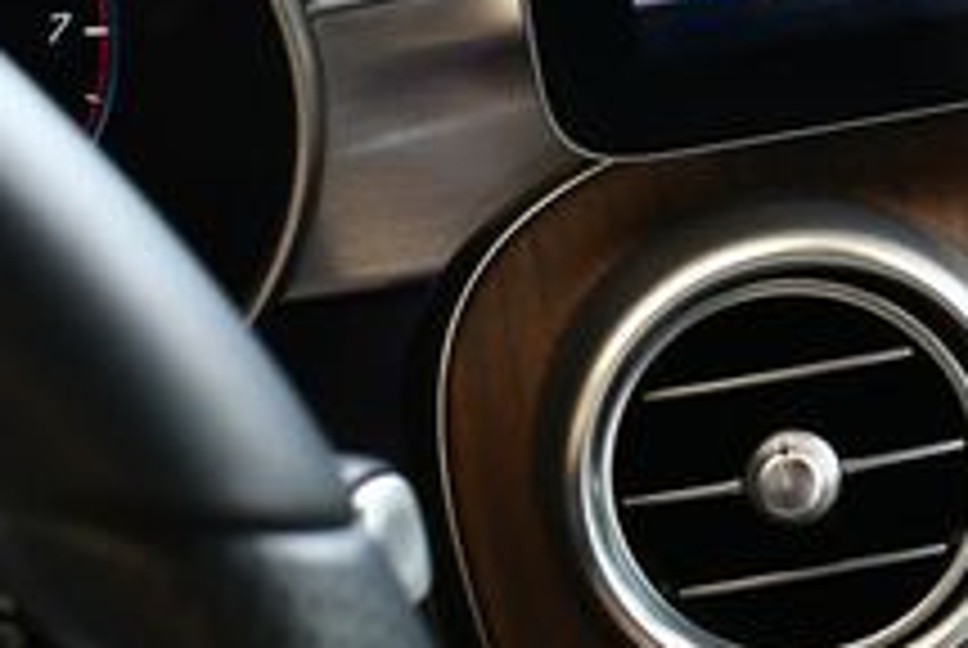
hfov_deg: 17.9
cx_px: 1225
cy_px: 140
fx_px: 2881
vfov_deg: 12.8
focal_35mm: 107
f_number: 3.5
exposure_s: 1/250
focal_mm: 18
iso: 560
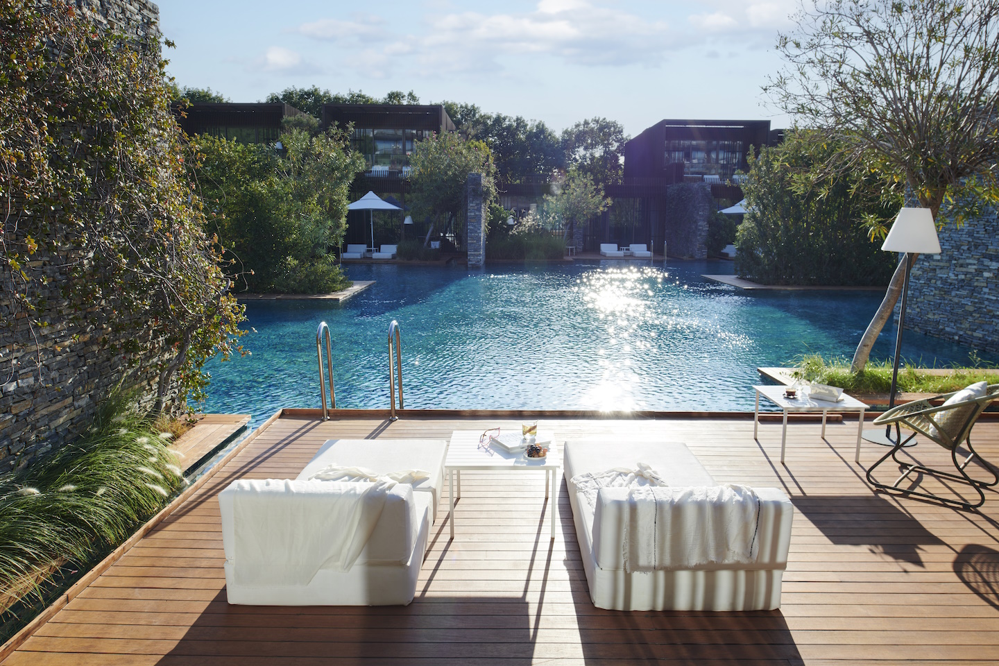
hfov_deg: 73.7
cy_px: 333
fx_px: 666
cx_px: 500
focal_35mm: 24
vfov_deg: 53.1
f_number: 11
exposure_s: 1/80
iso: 100
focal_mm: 24
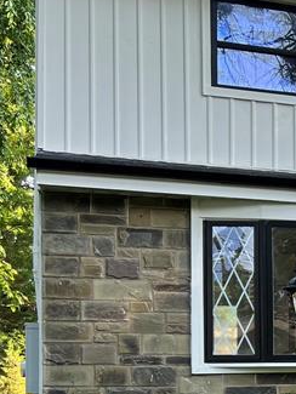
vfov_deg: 23.2
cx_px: 580
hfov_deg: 14.9
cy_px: 354
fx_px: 934
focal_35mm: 82
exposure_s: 1/340
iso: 50
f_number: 1.5
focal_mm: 5.7
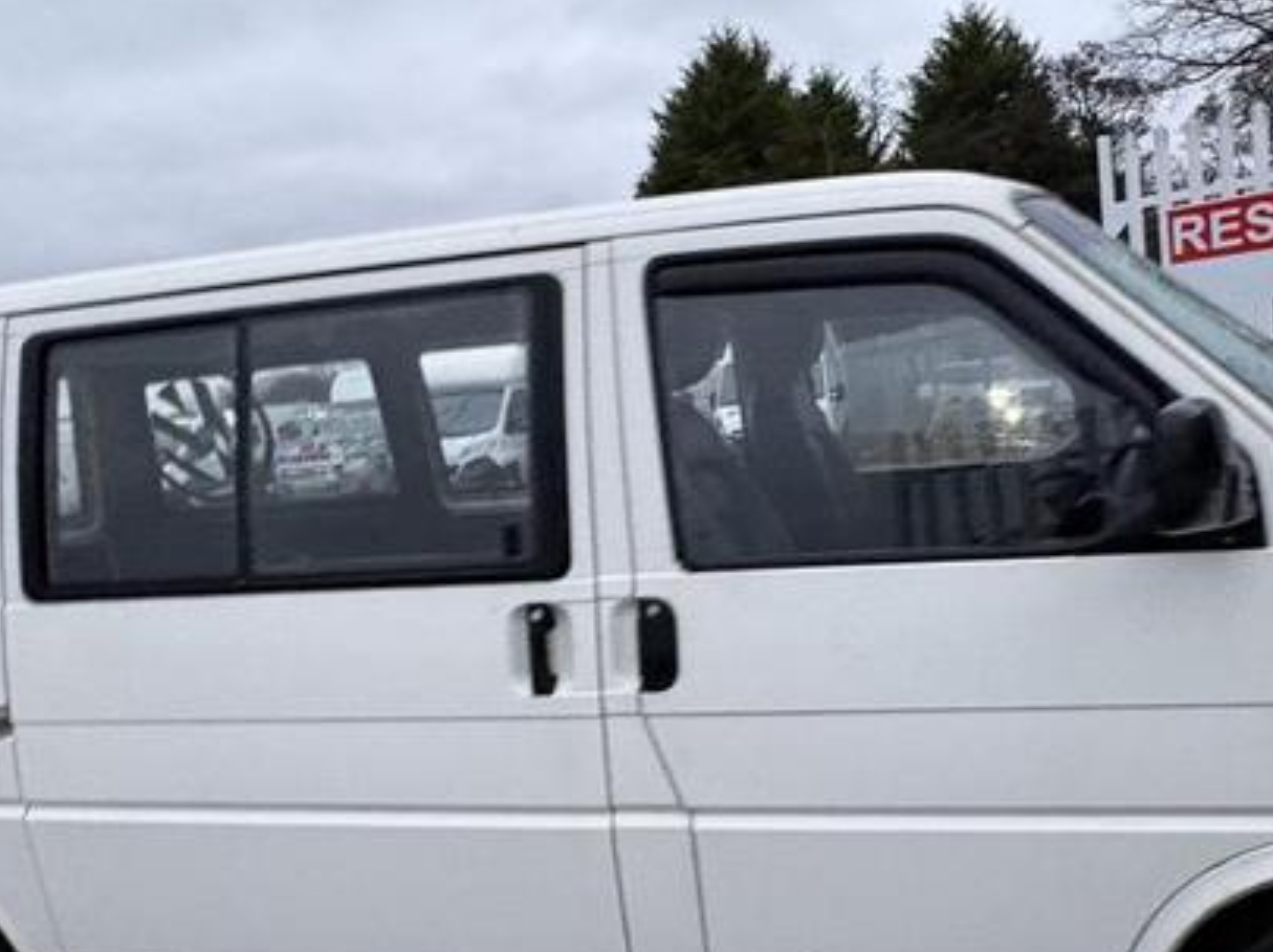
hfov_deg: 58.2
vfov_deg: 45.0
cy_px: 594
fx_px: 1139
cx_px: 723
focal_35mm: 31
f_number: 2.2
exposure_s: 1/50
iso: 500
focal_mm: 2.22
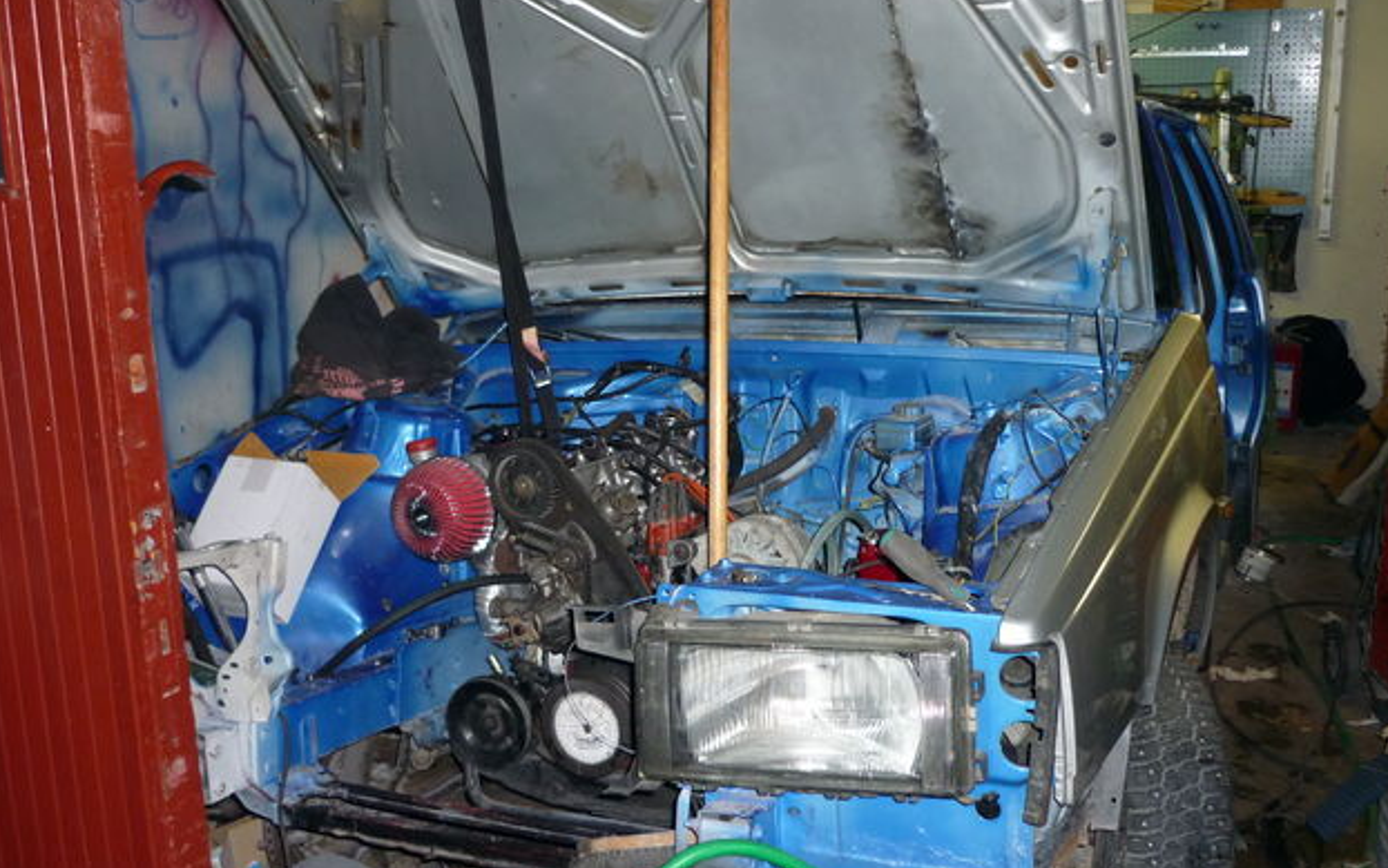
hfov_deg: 54.0
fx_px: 1362
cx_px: 698
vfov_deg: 35.4
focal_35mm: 36
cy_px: 433
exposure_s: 1/30
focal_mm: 5.5
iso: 200
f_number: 2.8
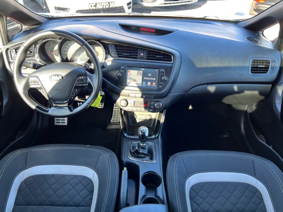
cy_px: 106
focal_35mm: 26
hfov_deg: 67.3
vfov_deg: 53.1
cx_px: 142
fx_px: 213
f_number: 1.5
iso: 80
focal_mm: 5.7
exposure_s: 1/121
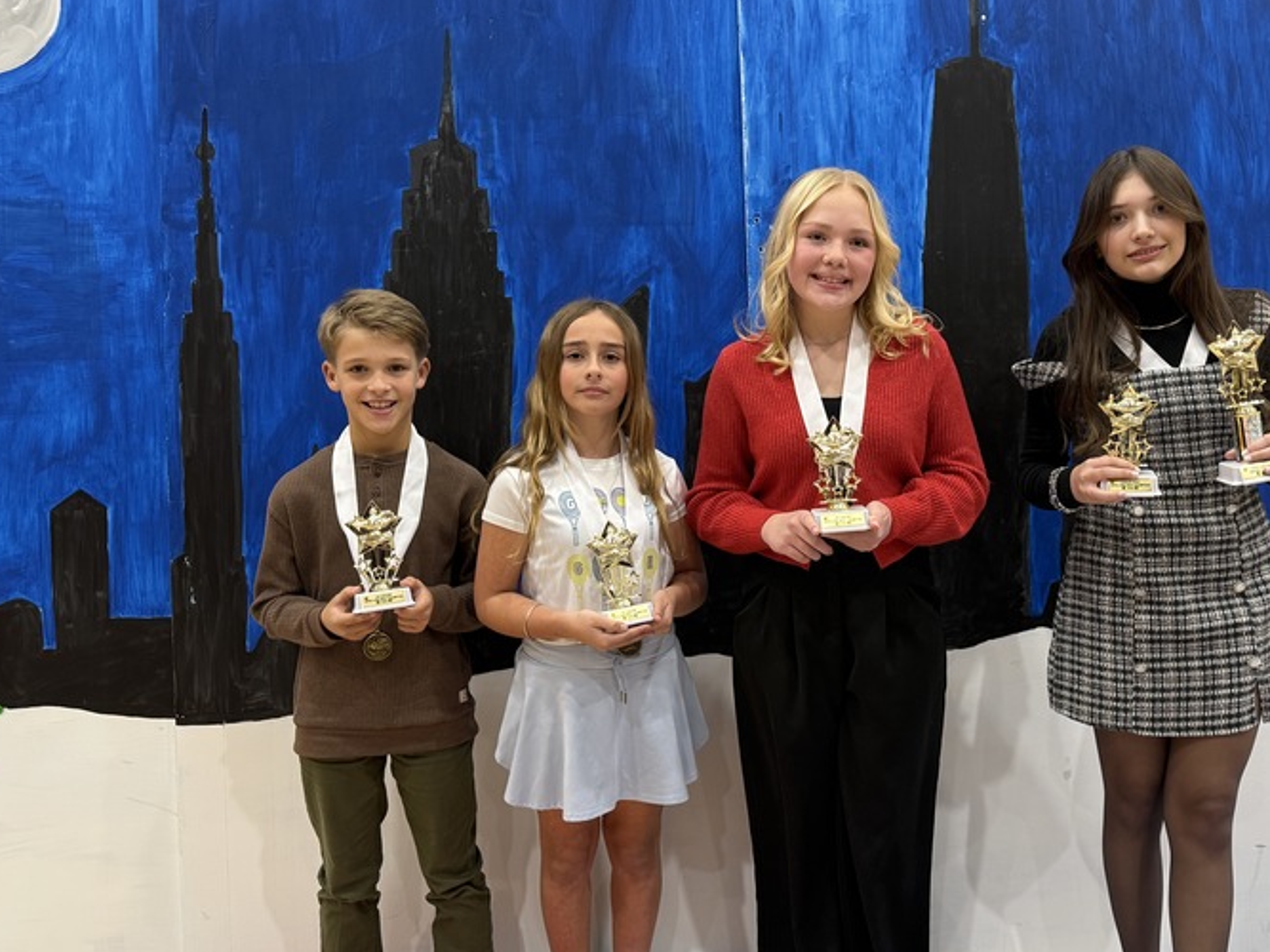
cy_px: 463
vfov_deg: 39.6
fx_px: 1321
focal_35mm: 36
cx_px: 741
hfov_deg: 51.1
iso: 200
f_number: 1.78
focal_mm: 6.76
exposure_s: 1/60
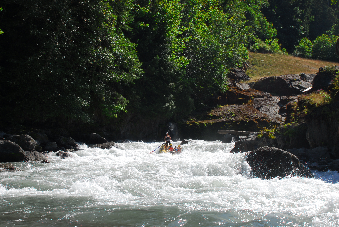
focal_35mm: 46
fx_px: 438
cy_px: 114
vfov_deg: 29.0
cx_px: 170
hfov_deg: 42.3
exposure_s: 1/320
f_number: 6.3
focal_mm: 31
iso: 125
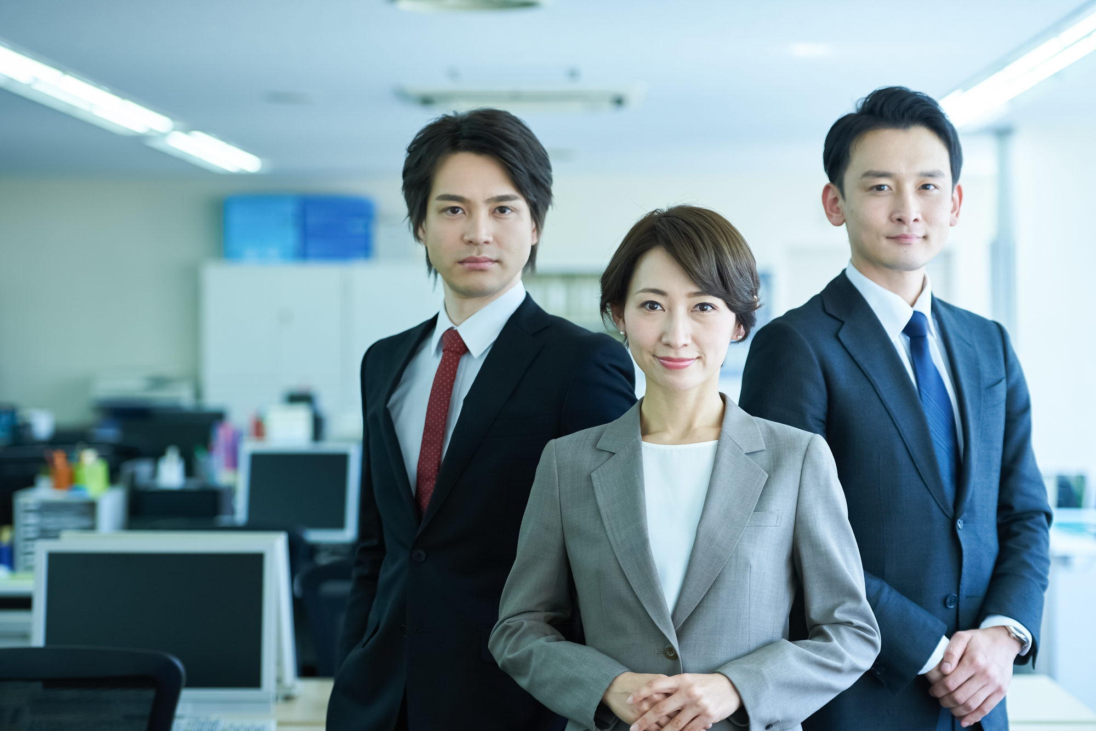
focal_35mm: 92
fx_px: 2802
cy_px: 366
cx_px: 548
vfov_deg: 14.9
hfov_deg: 22.1
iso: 250
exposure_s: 1/250
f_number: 3.2
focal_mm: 92
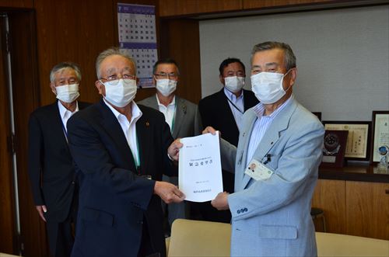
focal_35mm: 66
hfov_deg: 30.6
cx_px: 194
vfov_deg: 20.5
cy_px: 128
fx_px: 712
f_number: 7.1
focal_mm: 44
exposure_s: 1/200
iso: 800
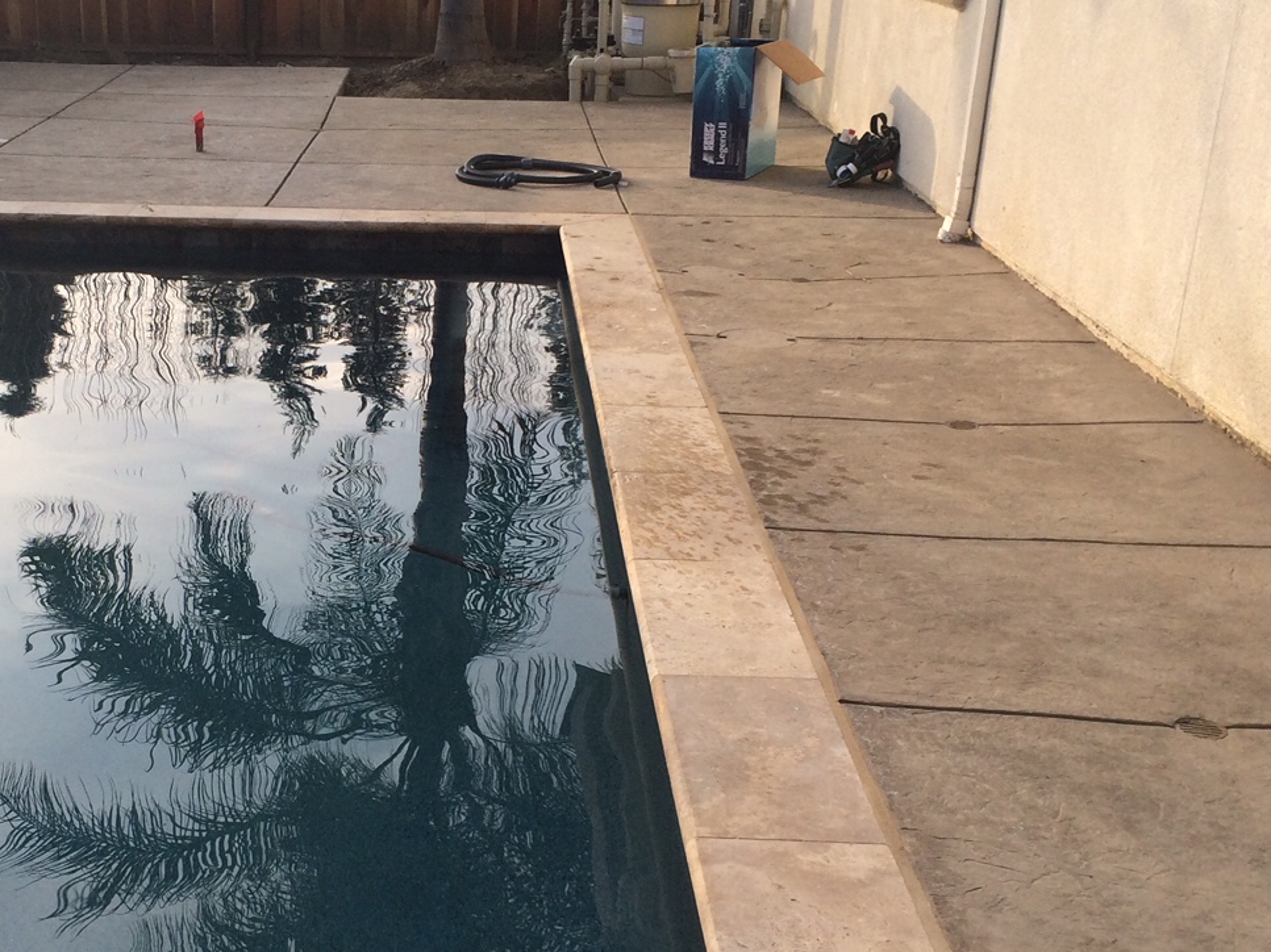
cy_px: 619
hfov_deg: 38.3
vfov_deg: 29.5
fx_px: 1799
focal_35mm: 49
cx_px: 384
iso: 32
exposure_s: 1/631
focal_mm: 4.15
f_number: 2.2
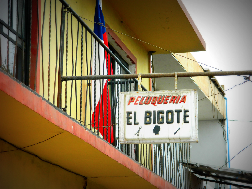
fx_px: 939
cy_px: 94
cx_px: 126
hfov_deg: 15.3
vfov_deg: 11.5
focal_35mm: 129
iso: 80
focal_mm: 23.2
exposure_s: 1/160
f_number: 4.7
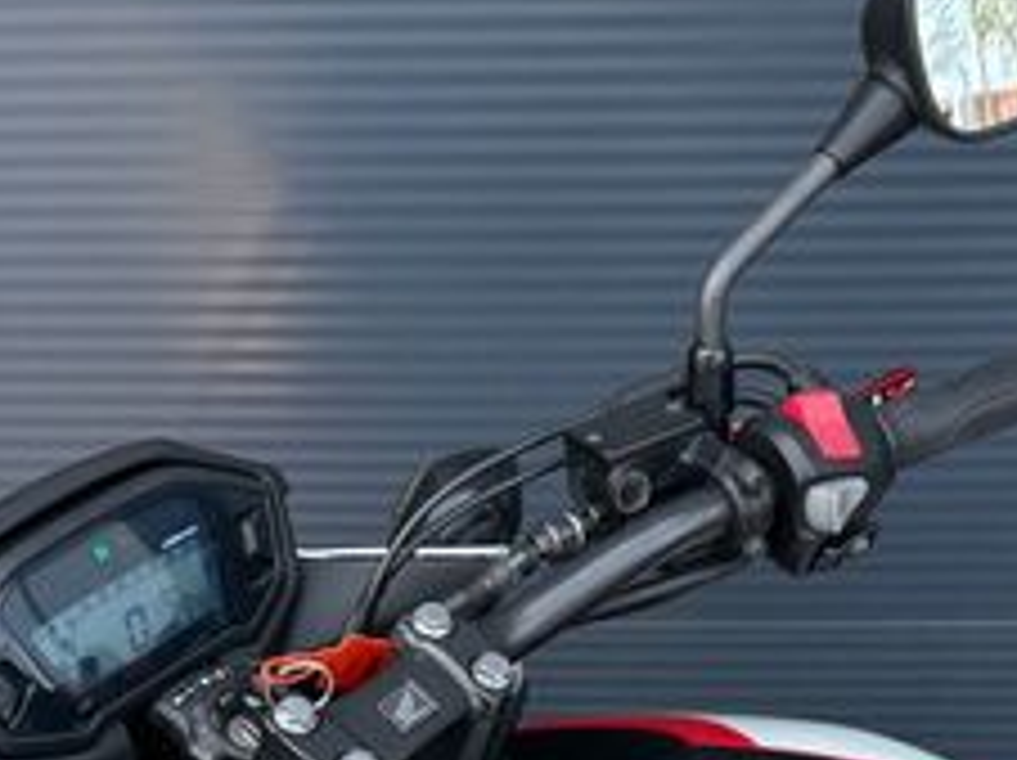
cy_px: 872
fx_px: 1996
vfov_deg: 20.4
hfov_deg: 28.5
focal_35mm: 68
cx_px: 630
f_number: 1.78
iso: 80
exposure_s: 1/1144
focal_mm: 6.86
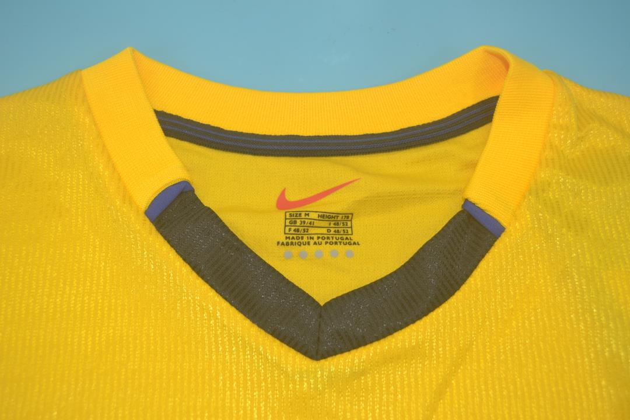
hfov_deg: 49.6
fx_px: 682
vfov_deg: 34.2
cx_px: 315
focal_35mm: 39
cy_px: 210
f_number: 4.2
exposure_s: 1/125
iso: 200
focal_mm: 26
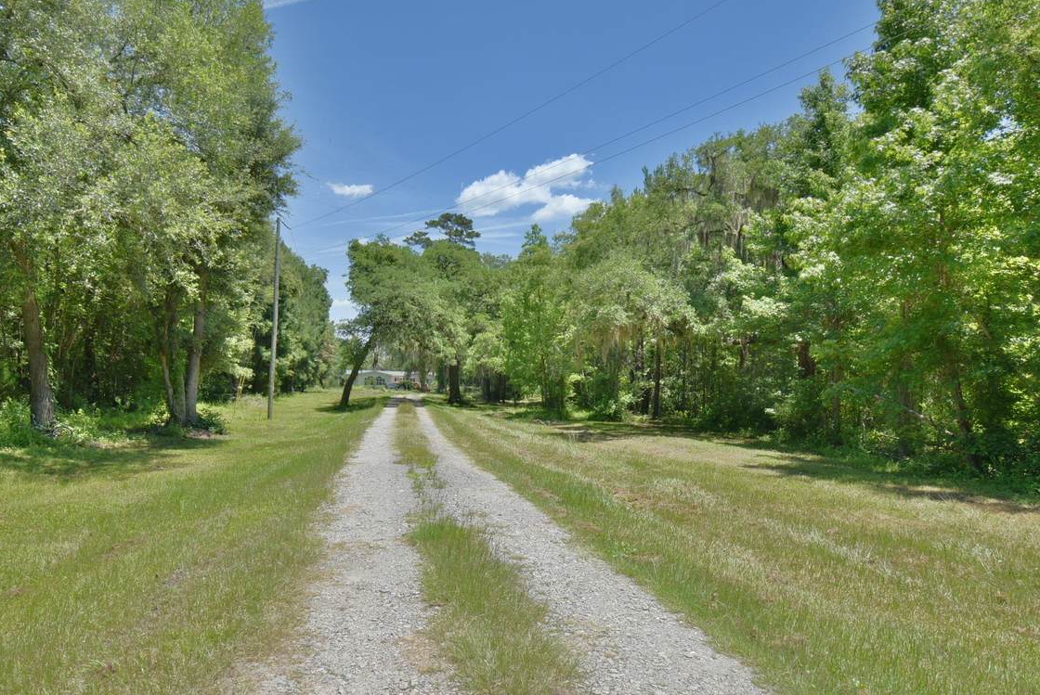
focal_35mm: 24
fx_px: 694
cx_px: 484
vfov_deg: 53.2
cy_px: 366
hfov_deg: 73.6
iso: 100
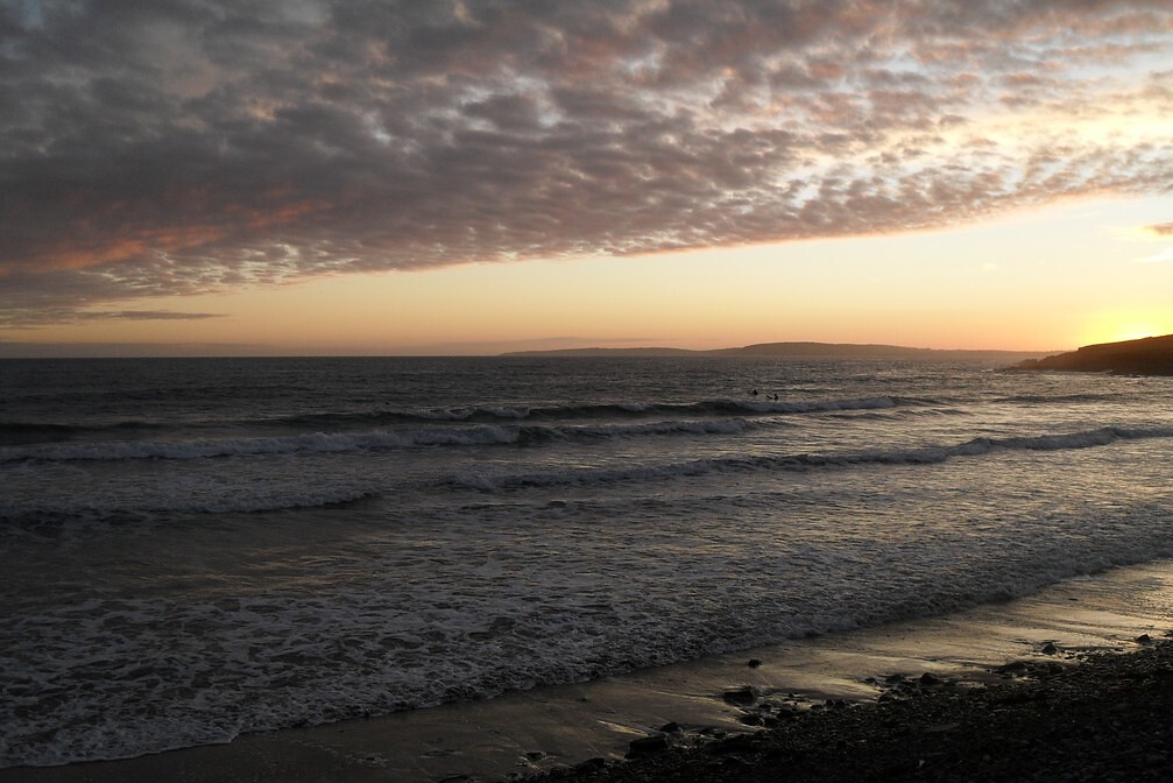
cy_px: 425
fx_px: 1206
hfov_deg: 51.9
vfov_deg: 35.9
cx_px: 587
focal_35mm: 37
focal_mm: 6.2
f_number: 2.8
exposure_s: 1/350
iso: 100
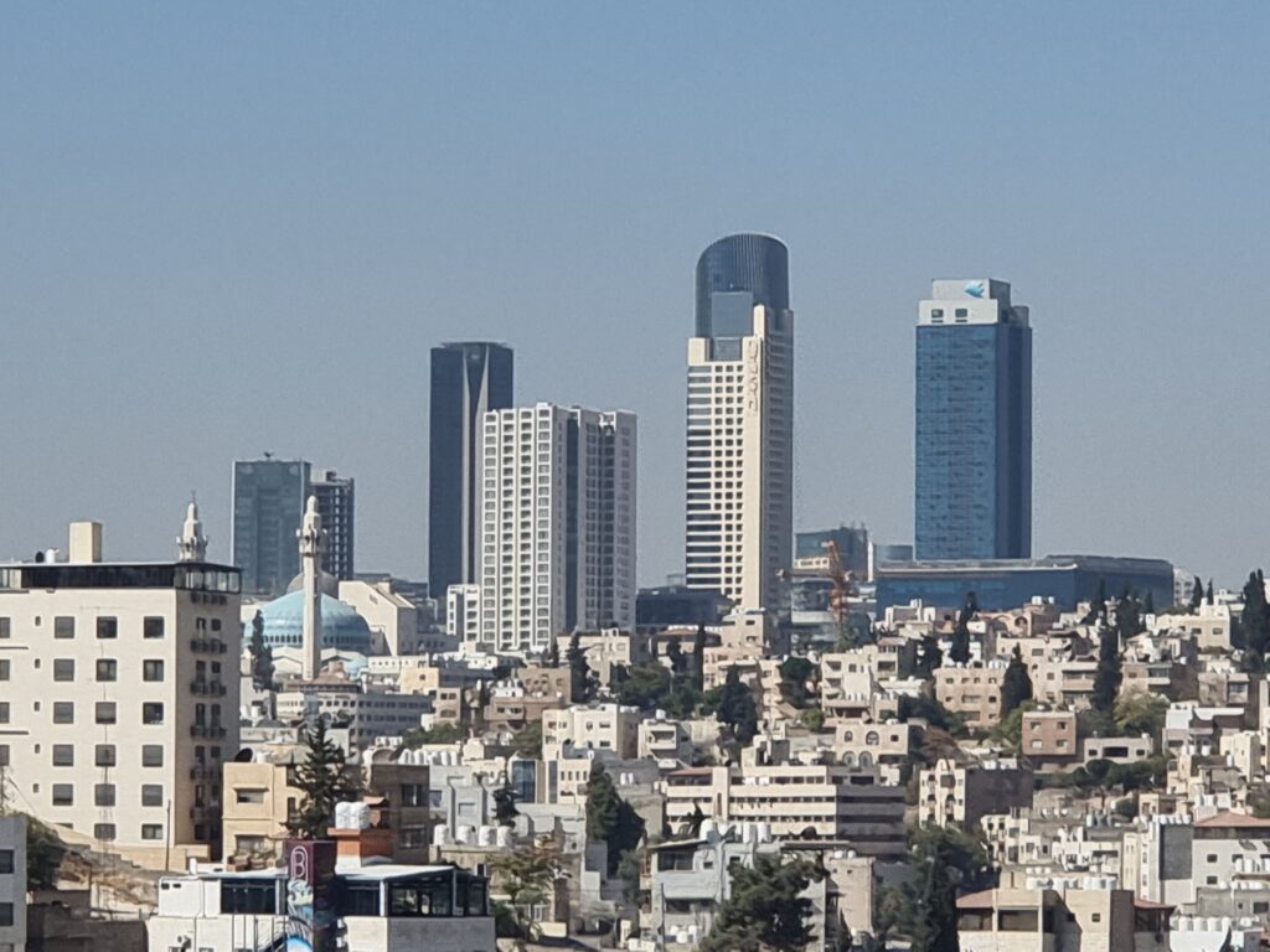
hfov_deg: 27.0
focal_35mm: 72
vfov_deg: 20.4
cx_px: 635
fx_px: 2642
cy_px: 476
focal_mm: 9
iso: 50
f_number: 2.4
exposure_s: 1/2762
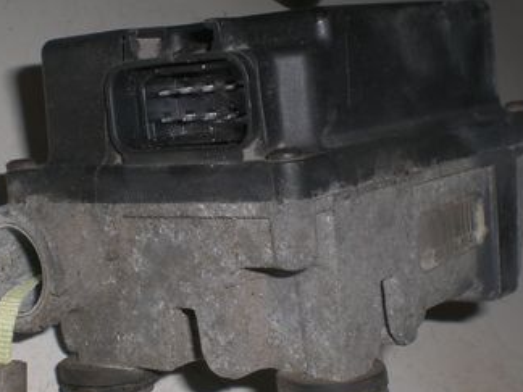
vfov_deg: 19.6
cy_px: 255
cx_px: 187
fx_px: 1133
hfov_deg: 25.9
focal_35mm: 75
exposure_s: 1/60
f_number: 4.4
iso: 50
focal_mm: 6.3
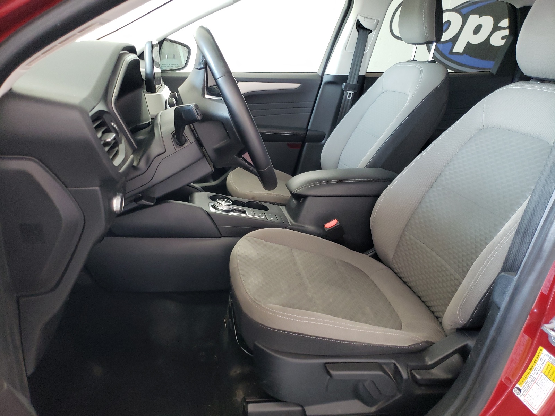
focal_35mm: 26
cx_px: 278
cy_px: 208
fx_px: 417
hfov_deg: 67.3
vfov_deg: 53.1
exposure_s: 1/60.2
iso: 195
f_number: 1.5
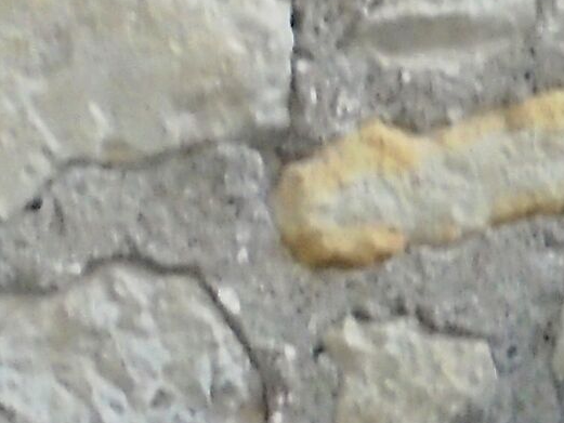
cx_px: 1487
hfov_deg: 6.9
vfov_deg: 5.5
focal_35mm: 266
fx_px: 4335
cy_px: 742
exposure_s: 1/25
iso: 400
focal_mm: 6.9
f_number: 4.2
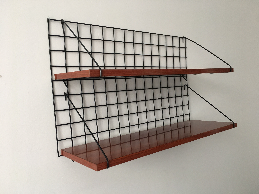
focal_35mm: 29
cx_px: 130
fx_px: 217
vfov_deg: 48.2
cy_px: 97
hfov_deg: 61.7
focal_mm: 4.15
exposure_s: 1/33
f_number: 2.2
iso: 100
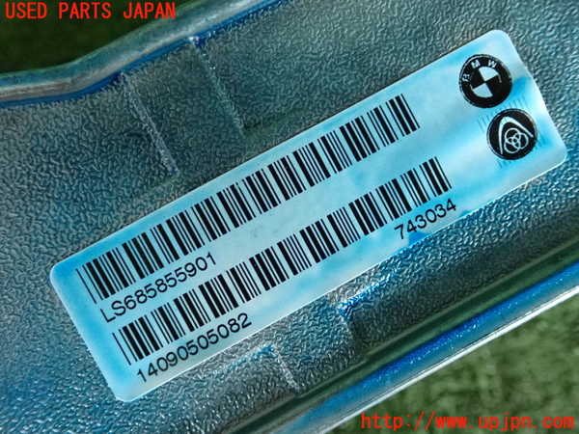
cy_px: 217
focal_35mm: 36
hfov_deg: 51.4
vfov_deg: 39.7
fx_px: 602
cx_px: 290
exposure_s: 1/125
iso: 2000
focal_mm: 6.37
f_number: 2.5
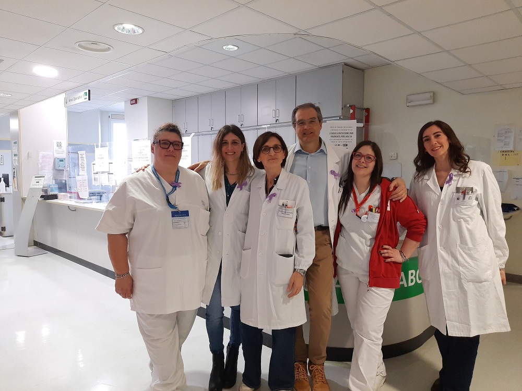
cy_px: 196
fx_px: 377
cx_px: 261
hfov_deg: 69.4
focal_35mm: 25
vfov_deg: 54.9
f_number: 2
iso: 344
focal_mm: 4.6
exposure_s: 1/33
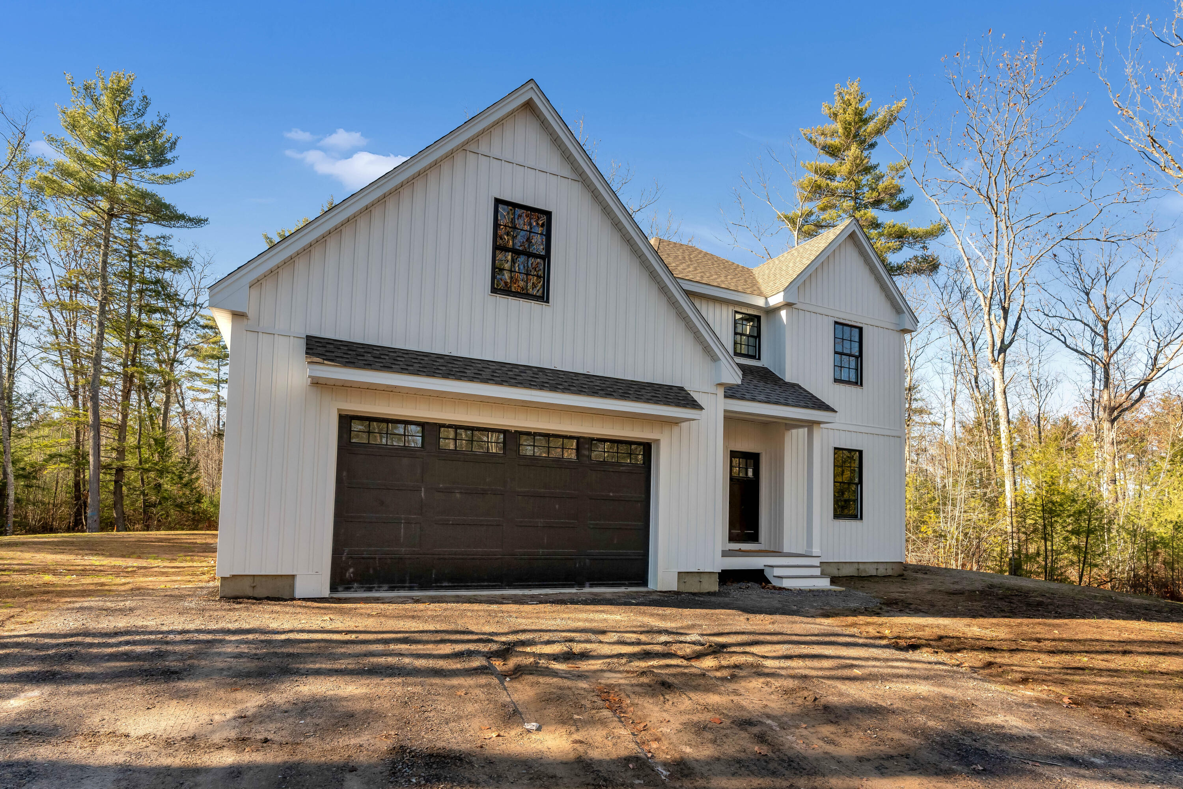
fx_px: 592
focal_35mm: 18
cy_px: 394
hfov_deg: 90.0
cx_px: 592
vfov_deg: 67.4
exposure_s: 1/500
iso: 800
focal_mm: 18
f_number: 8
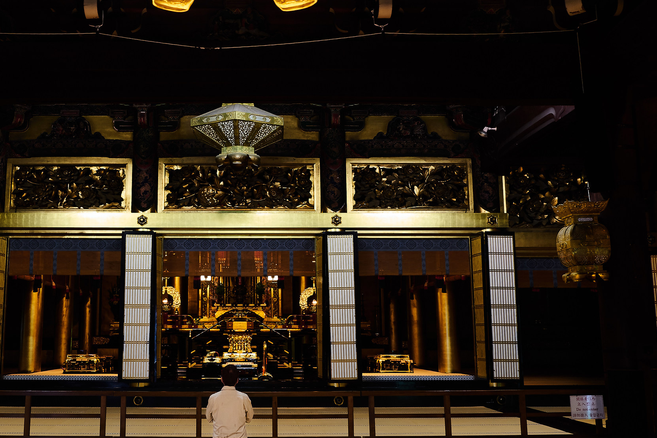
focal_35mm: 39
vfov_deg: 34.2
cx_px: 237
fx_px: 712
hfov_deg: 49.0
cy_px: 204
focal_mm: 18
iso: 800
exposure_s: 1/5
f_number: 3.2
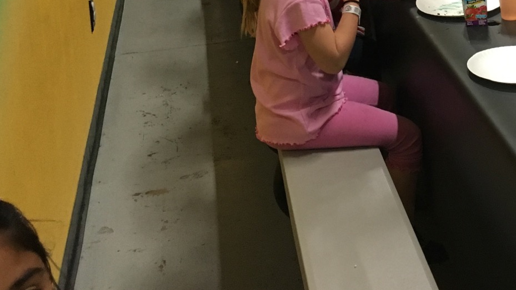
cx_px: 529
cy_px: -115
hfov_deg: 28.8
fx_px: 931
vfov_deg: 16.5
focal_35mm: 68
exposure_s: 1/30
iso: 160
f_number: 2.2
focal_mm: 4.15
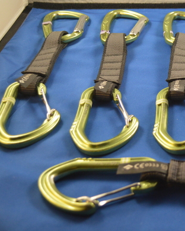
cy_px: 88
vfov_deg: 25.3
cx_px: 202
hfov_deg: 19.6
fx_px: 513
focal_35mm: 75
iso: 800
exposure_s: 1/60
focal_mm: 26
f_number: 4.2
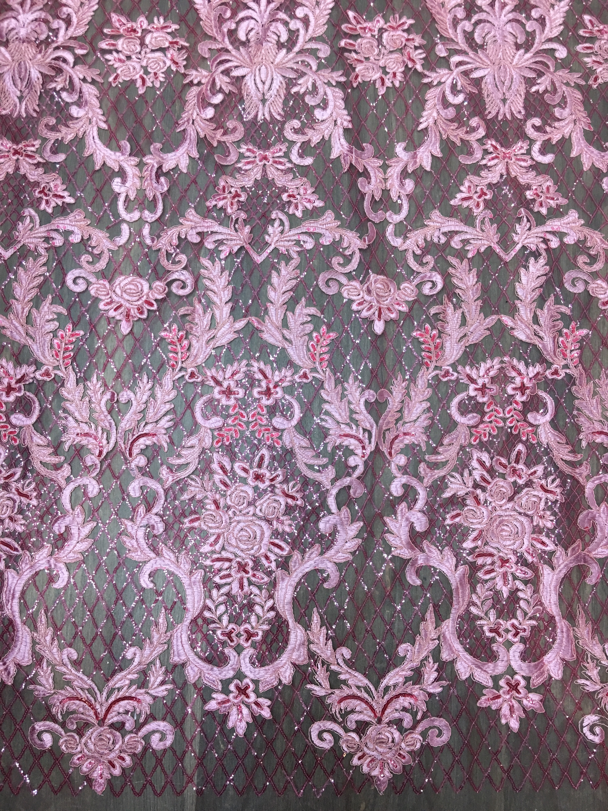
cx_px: 304
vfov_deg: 61.7
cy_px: 406
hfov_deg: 48.2
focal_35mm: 29
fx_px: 679
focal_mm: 4.15
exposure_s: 1/33
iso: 50
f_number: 2.2
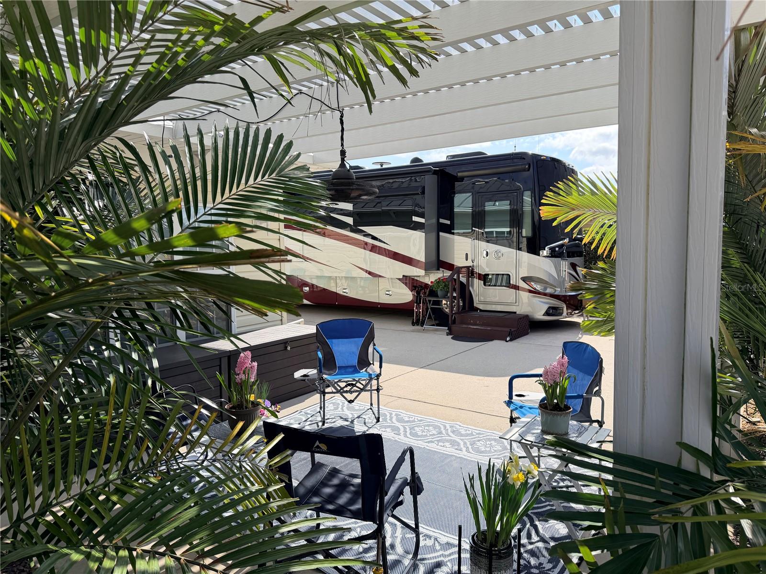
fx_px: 531
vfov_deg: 56.8
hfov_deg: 71.6
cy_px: 287
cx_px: 383
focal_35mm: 24
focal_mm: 6.76
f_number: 1.78
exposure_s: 1/4673
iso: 100
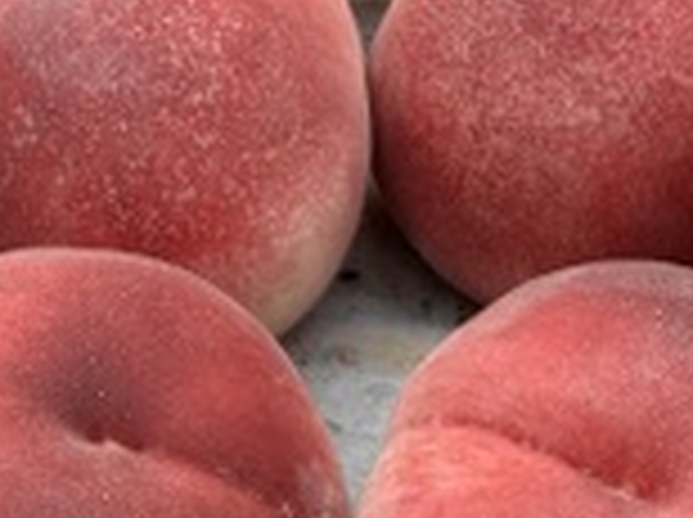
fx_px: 2998
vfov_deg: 9.8
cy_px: 473
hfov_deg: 13.2
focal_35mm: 150
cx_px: 292
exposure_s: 1/226
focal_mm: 6.76
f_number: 1.78
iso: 64
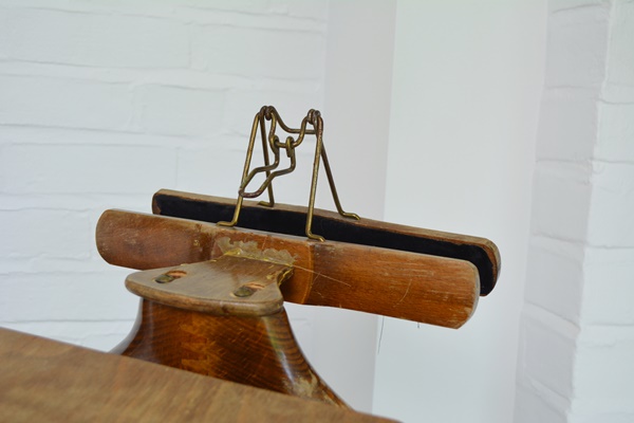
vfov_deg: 28.1
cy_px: 212
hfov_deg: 41.1
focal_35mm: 48
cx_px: 317
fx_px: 845
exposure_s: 1/125
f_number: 5.6
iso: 320
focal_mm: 32
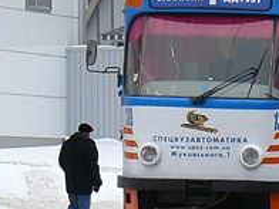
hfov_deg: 3.9
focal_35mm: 506
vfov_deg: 2.9
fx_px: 4078
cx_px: 306
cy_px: -119
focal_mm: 16.2
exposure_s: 1/250
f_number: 3.6
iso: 100
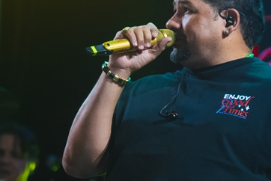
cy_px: 70
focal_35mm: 322
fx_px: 2426
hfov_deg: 6.4
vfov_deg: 4.3
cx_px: 188
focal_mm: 105
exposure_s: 1/800
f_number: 2.8
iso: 2500
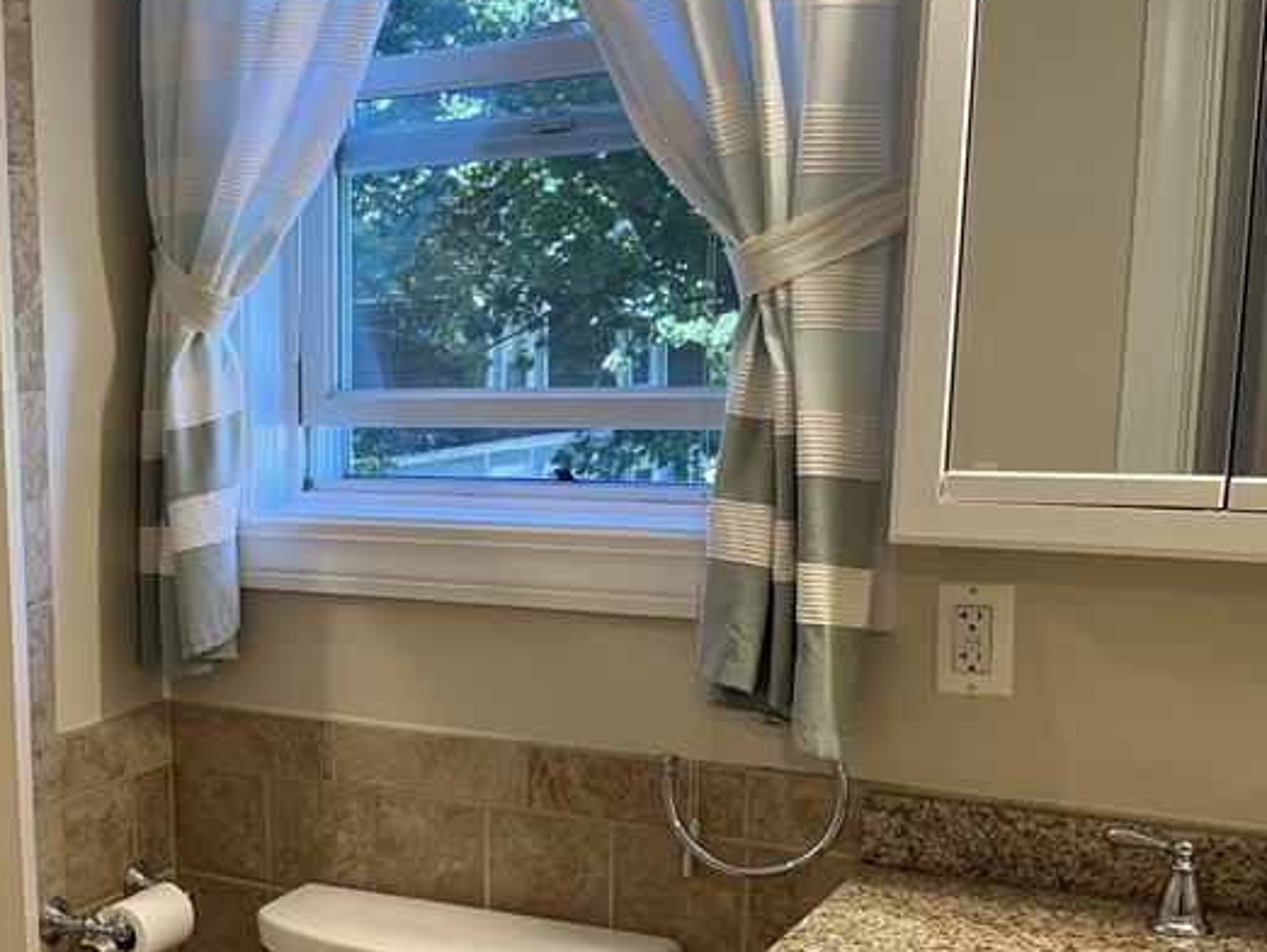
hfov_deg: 34.8
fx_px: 1868
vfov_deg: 28.2
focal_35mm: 51
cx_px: 66
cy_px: 702
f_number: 1.6
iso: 100
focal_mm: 5.1
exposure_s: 1/120
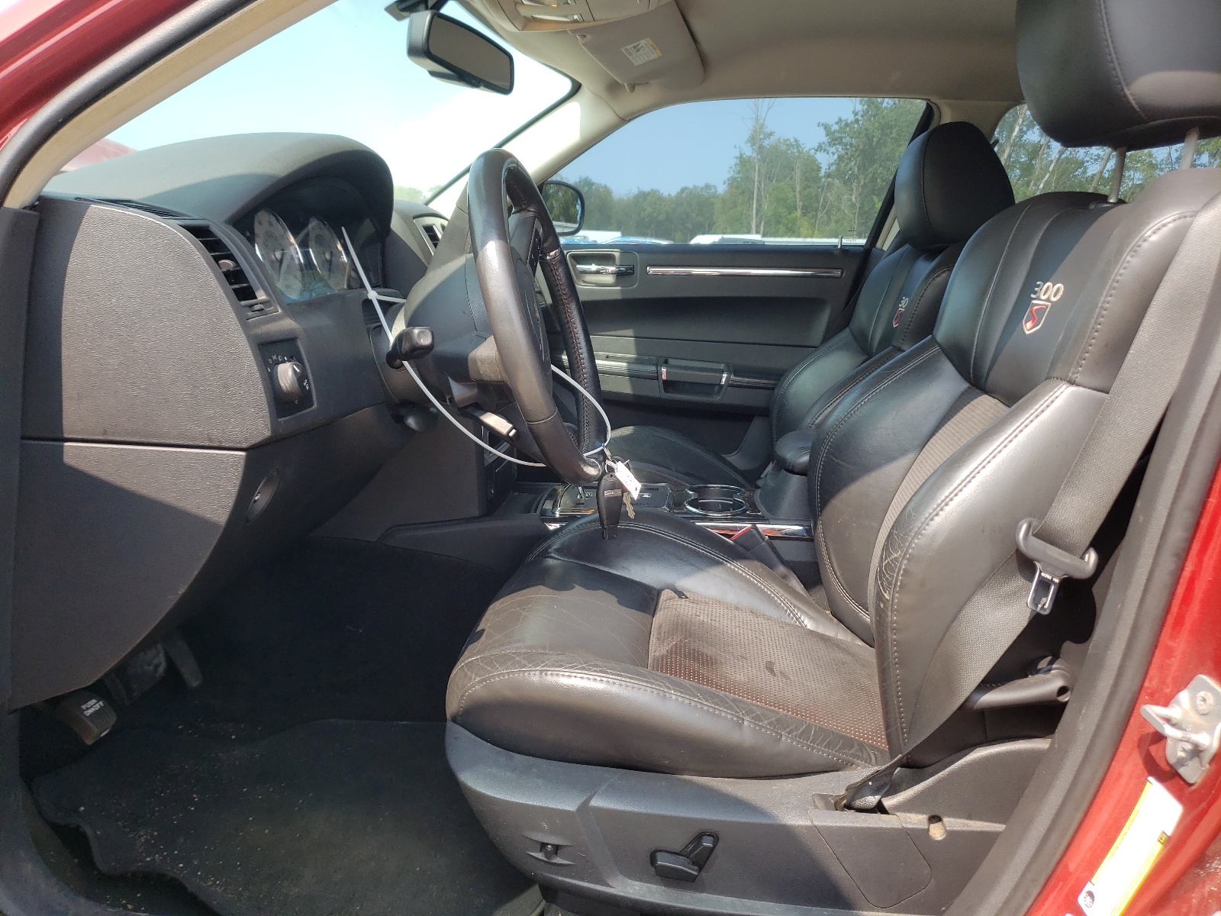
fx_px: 917
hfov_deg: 67.3
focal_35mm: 26
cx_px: 610
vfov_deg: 53.1
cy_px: 458
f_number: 1.5
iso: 50
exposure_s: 1/526
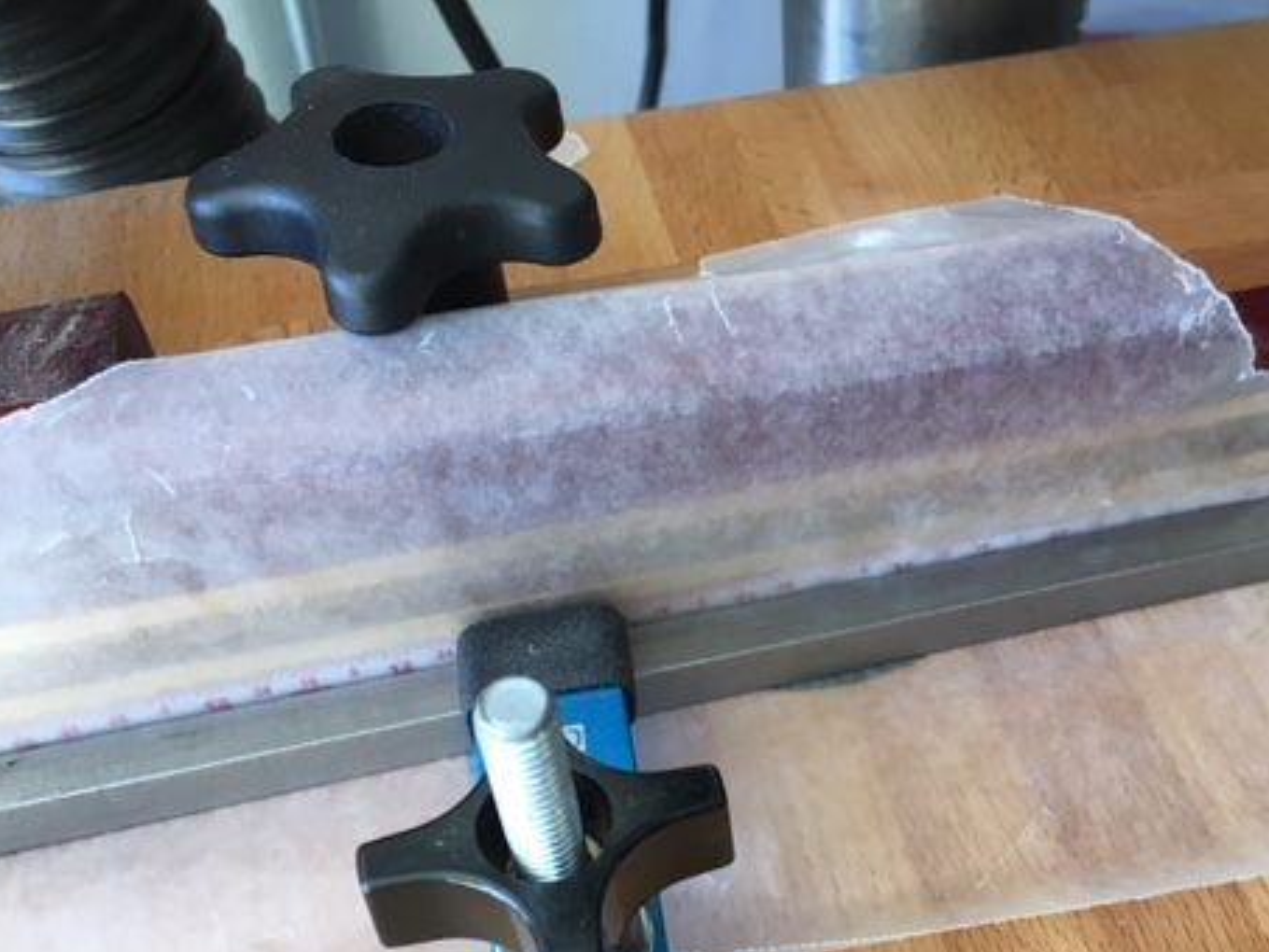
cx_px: 868
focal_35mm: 41
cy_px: 669
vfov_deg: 34.7
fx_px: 1503
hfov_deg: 44.9
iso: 32
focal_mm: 4.15
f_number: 2.2
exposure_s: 1/30
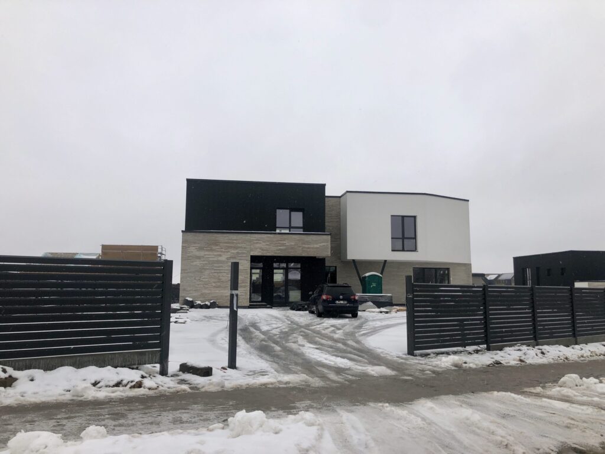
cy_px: 227
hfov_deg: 63.4
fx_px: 489
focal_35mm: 28
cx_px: 302
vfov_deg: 49.7
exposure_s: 1/284
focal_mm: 4
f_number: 1.8
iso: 20
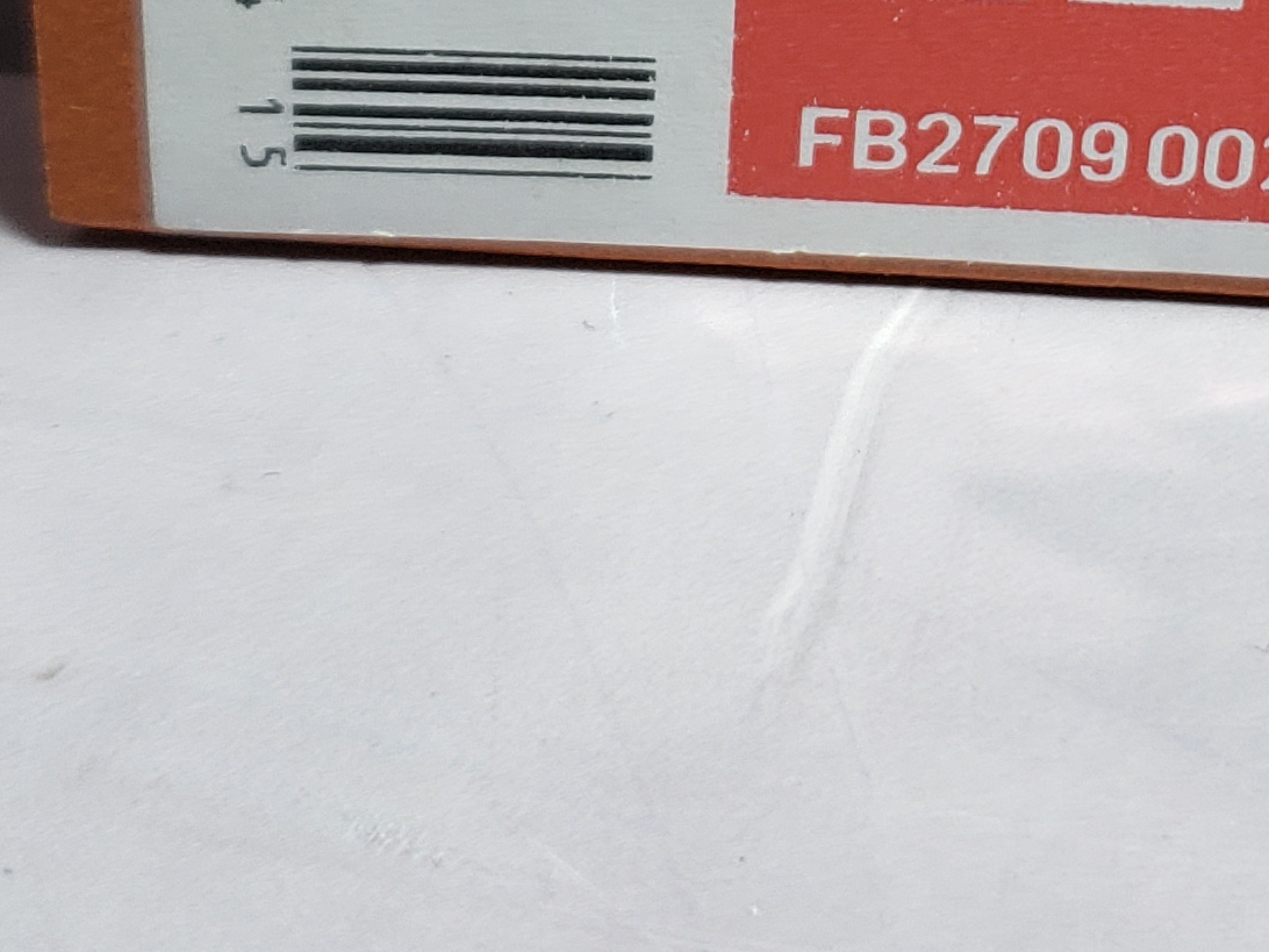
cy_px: -202
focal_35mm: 96
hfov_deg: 20.1
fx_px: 3519
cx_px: 1121
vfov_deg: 14.9
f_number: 1.5
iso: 50
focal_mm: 4.3
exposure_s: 1/231
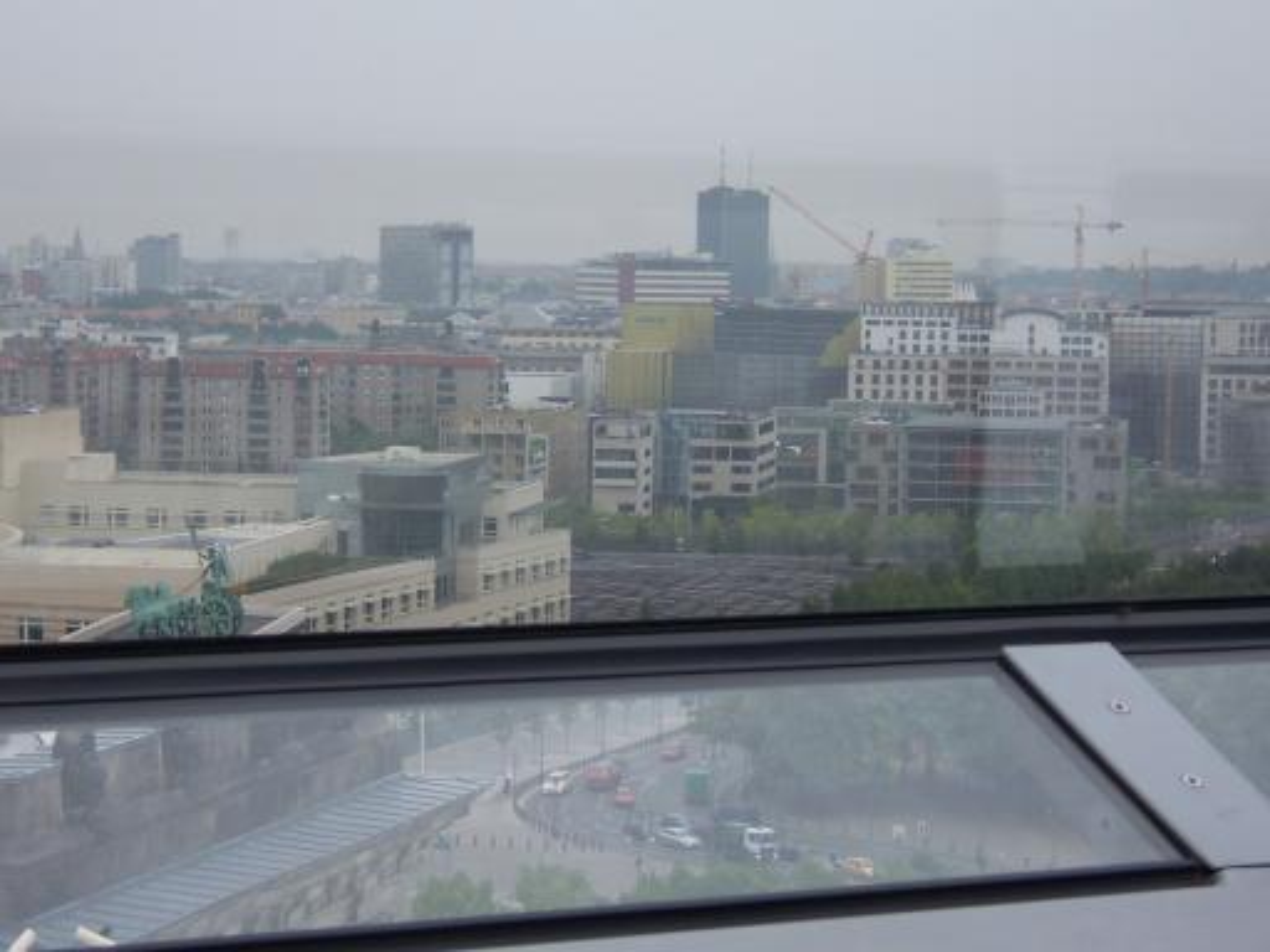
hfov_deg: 19.6
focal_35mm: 100
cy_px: 476
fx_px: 3669
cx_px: 635
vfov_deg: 14.8
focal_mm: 16.6
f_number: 4.9
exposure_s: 1/125
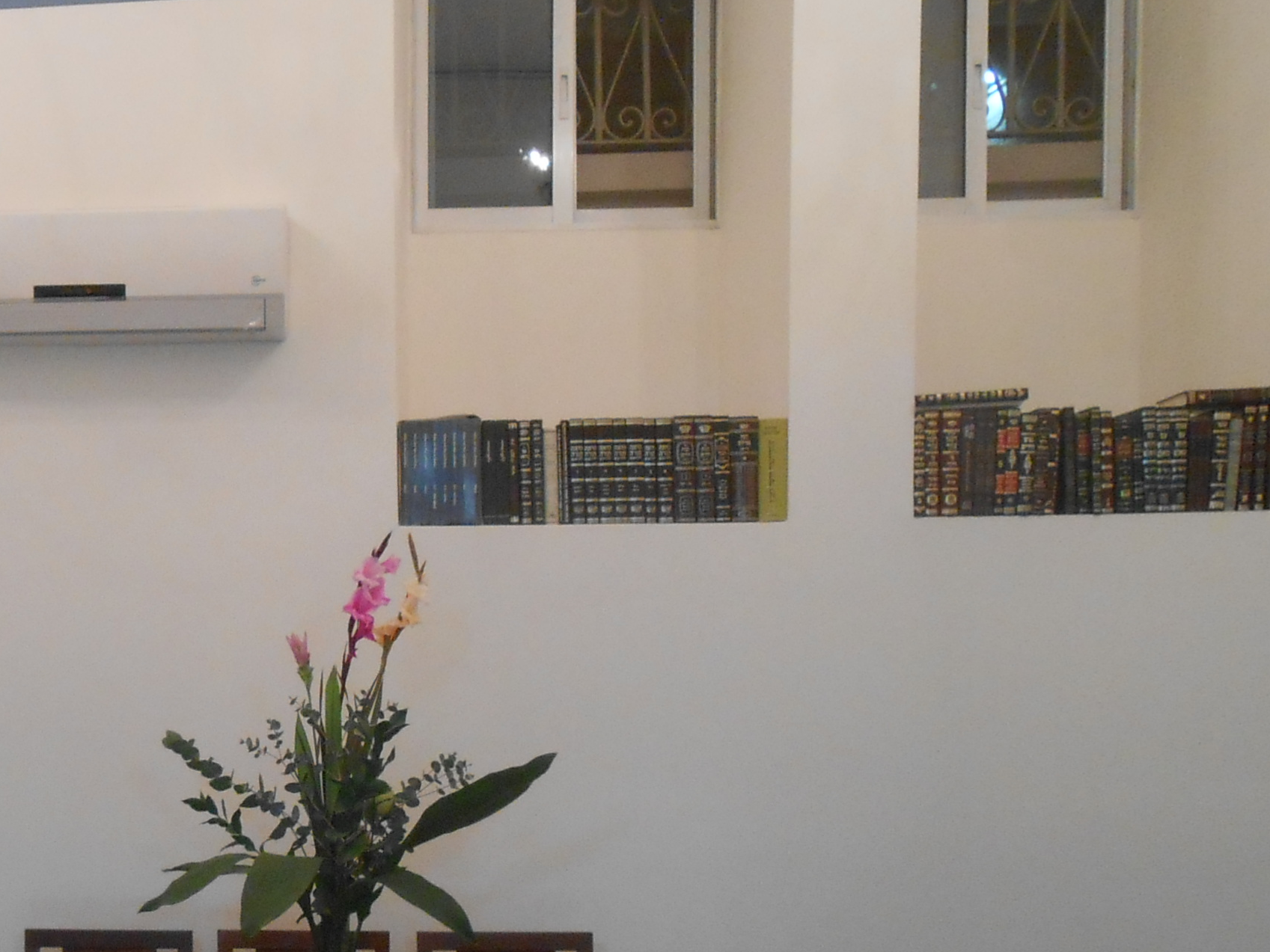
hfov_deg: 35.8
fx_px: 1835
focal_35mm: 50
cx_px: 117
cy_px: 788
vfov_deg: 28.4
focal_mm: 4.6
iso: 320
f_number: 3.5
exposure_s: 1/30
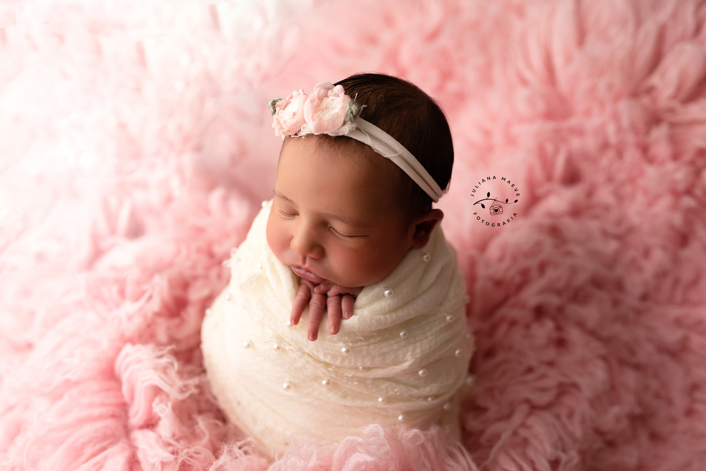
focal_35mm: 35
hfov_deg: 54.4
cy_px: 236
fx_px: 687
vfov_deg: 37.9
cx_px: 353
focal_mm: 35
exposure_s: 1/60
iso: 200
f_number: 2.5
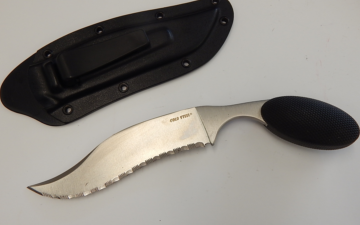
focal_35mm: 37
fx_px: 363
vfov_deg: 34.4
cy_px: 122
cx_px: 183
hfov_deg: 52.7
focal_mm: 6.1
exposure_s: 1/50
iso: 125
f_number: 3.3
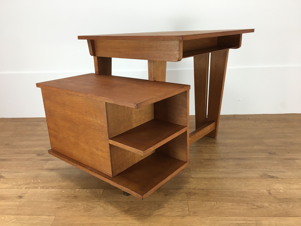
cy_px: 113
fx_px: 252
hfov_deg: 61.7
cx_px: 150
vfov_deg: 48.2
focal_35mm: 29
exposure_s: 1/33
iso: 40
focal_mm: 4.15
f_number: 2.2
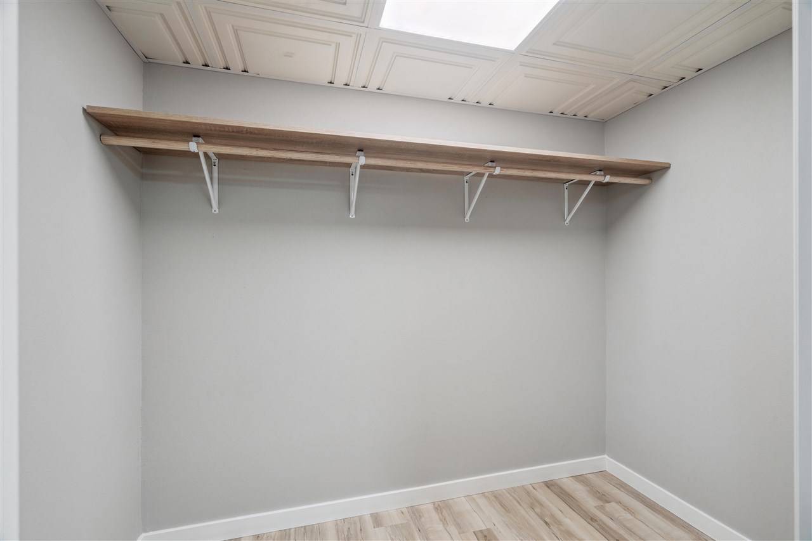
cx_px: 406
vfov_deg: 73.7
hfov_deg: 96.7
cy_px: 270
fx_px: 361
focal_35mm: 16
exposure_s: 1/8
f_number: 10
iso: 400
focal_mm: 16
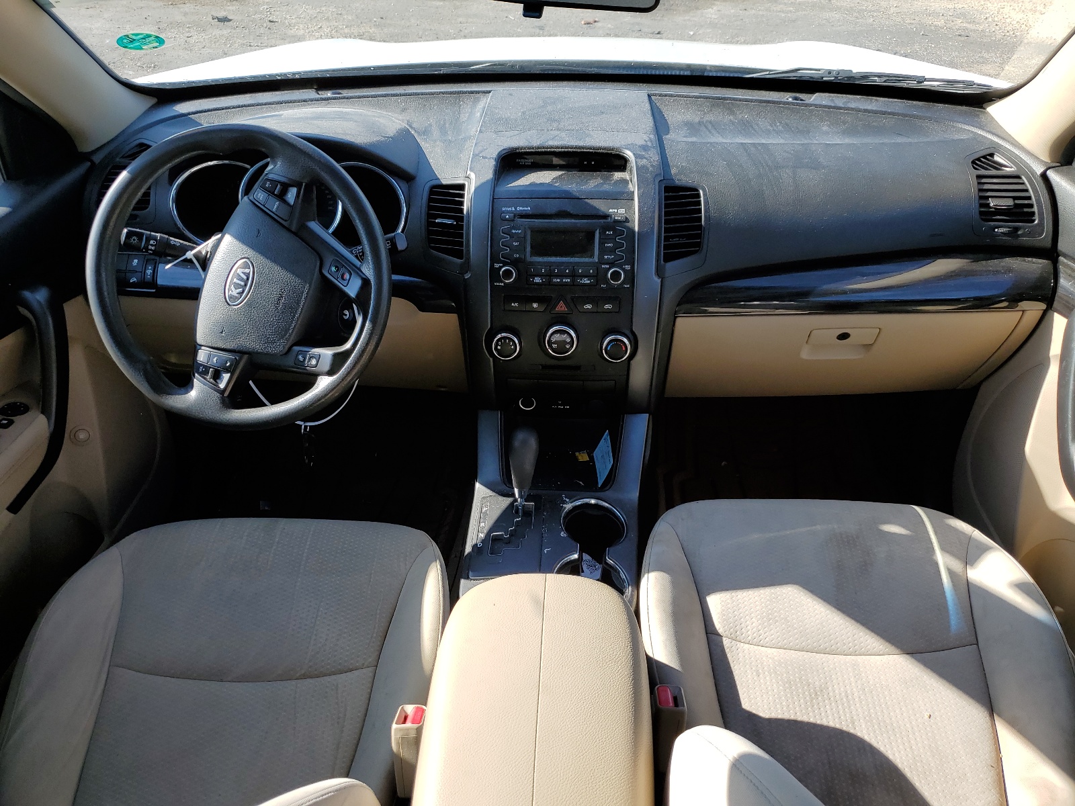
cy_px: 403
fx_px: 807
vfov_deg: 53.1
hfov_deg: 67.3
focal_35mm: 26
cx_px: 538
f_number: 1.5
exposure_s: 1/625
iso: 50
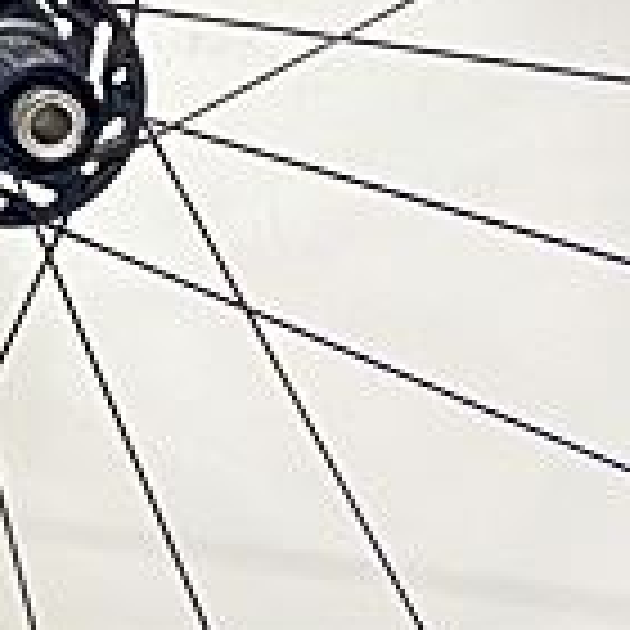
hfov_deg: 11.9
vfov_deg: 13.2
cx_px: -616
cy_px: 22
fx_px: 2697
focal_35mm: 131
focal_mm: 4.25
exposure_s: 1/50
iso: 200
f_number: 1.8
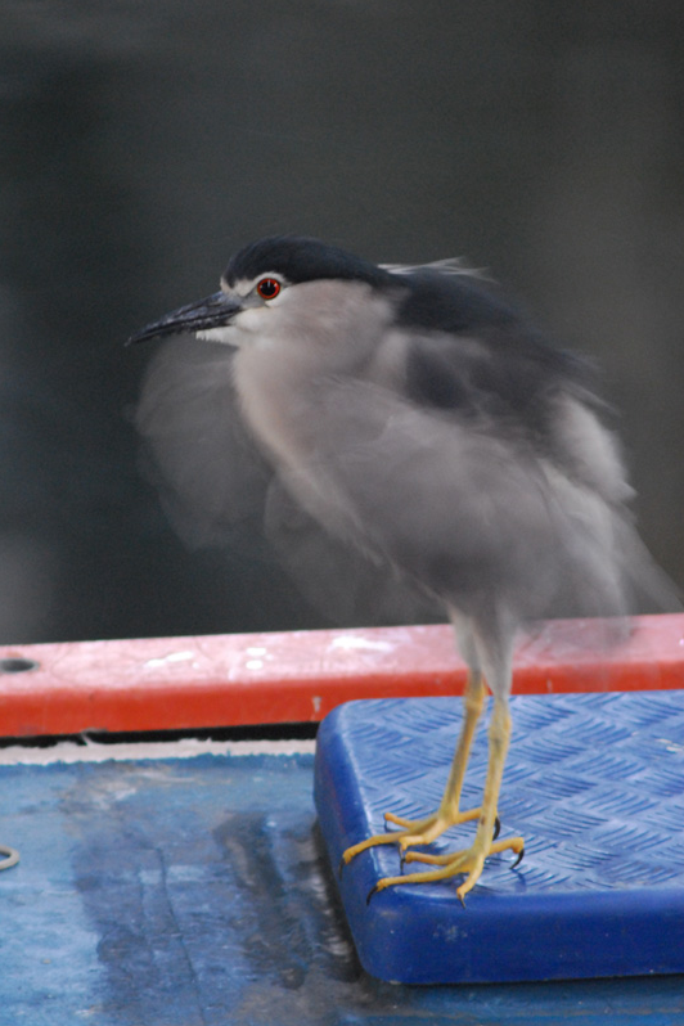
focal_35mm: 904
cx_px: 341
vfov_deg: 2.3
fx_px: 25762
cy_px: 513
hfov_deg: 1.5
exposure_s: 1/6
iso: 1250
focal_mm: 600
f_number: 8
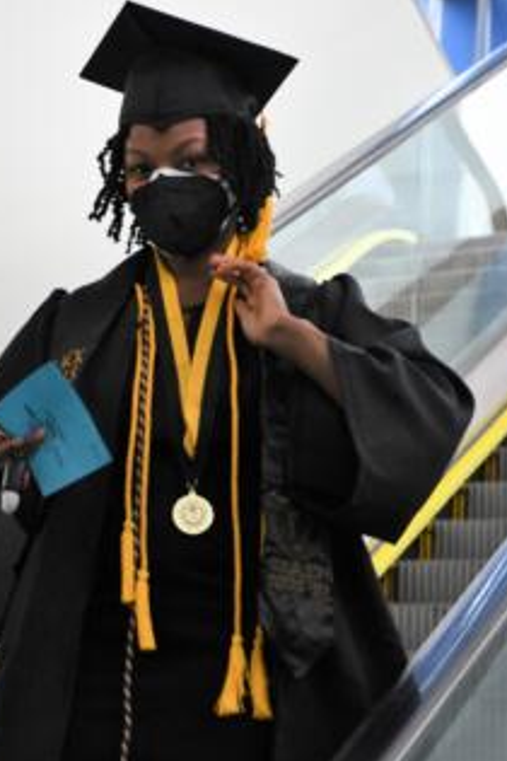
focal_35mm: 214
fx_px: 4520
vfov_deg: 9.6
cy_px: 442
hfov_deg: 6.4
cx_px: 175
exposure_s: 1/250
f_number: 5.3
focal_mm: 90
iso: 2500
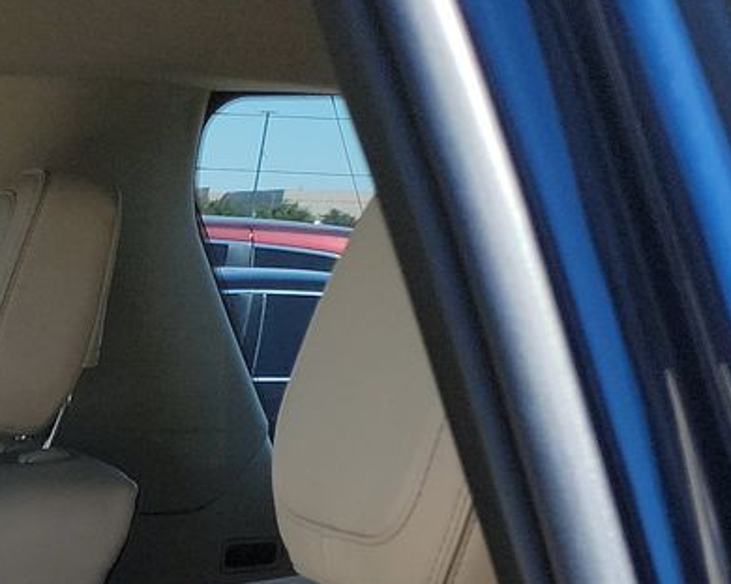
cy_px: 1069
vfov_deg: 14.1
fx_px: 2077
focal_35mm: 96
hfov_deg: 16.8
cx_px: -564
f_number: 1.8
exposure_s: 1/210
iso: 50
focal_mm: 6.7
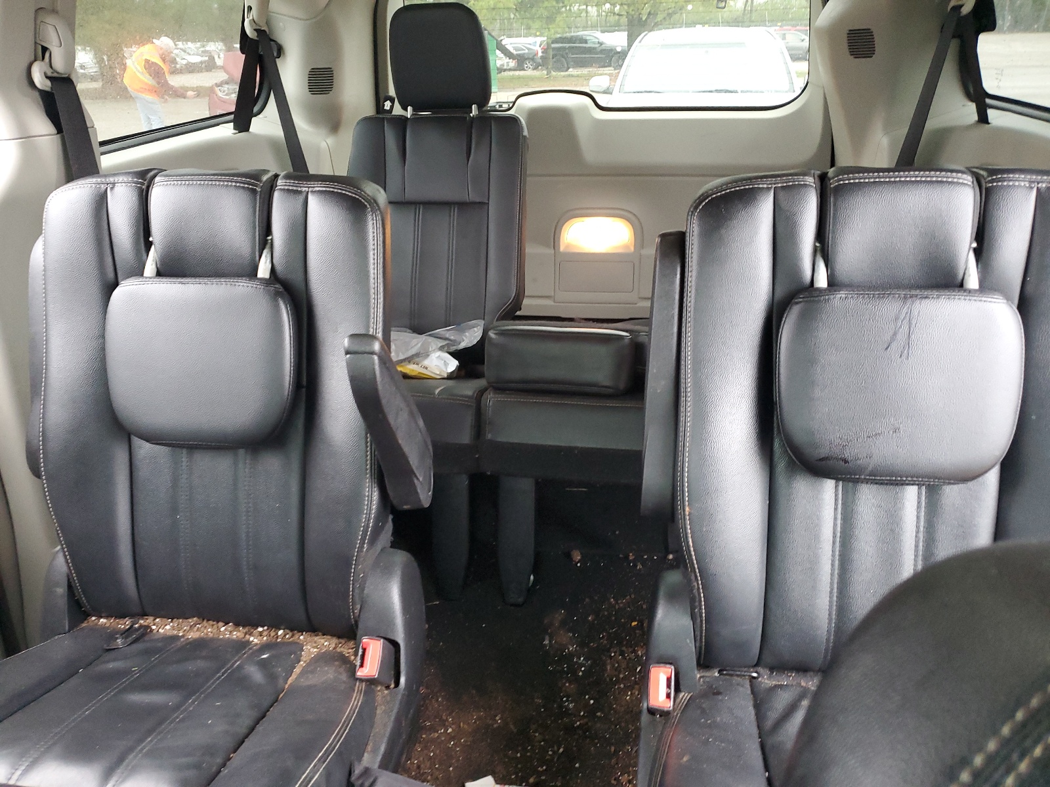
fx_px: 789
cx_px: 525
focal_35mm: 26
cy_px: 394
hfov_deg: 67.3
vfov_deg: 53.1
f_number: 1.5
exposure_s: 1/40
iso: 283
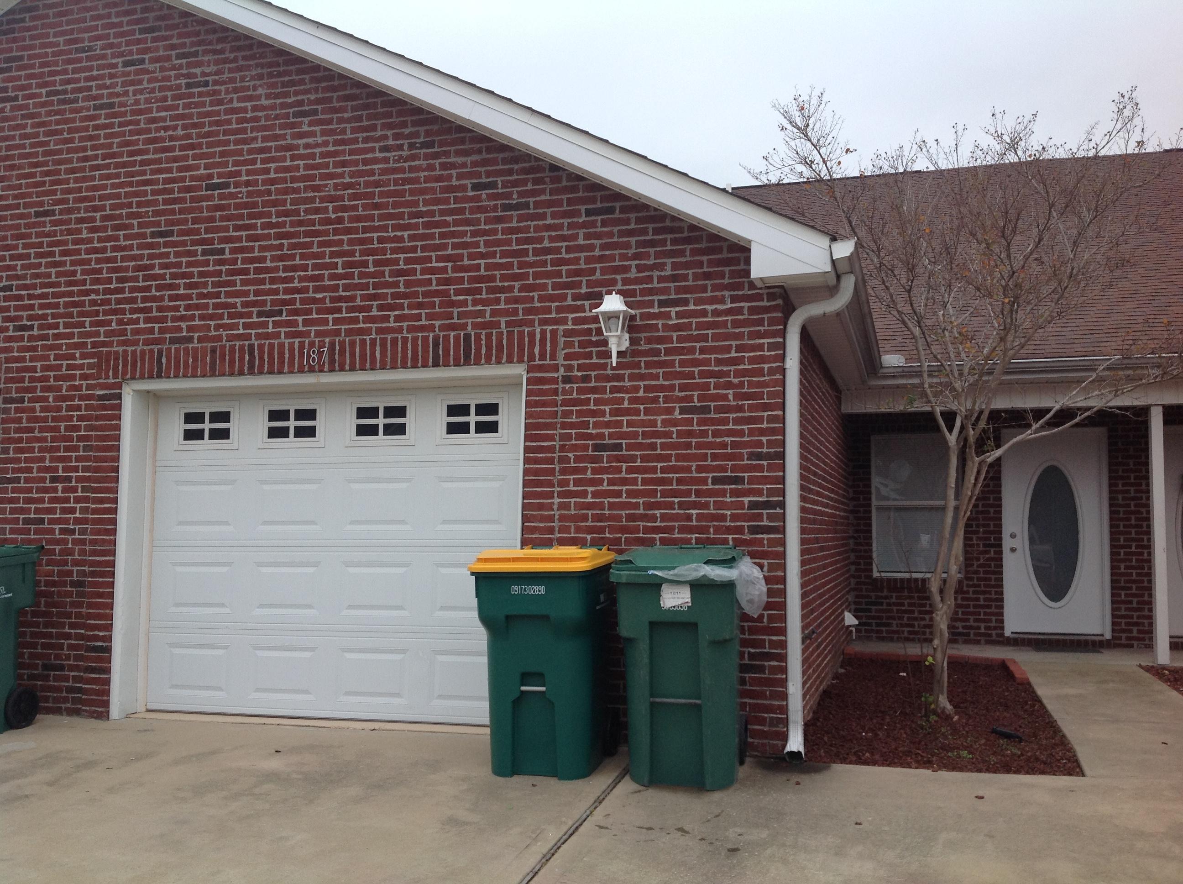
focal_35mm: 35
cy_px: 442
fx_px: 1194
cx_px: 592
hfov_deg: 52.7
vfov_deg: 40.6
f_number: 2.4
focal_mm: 4.28
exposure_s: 1/687
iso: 50
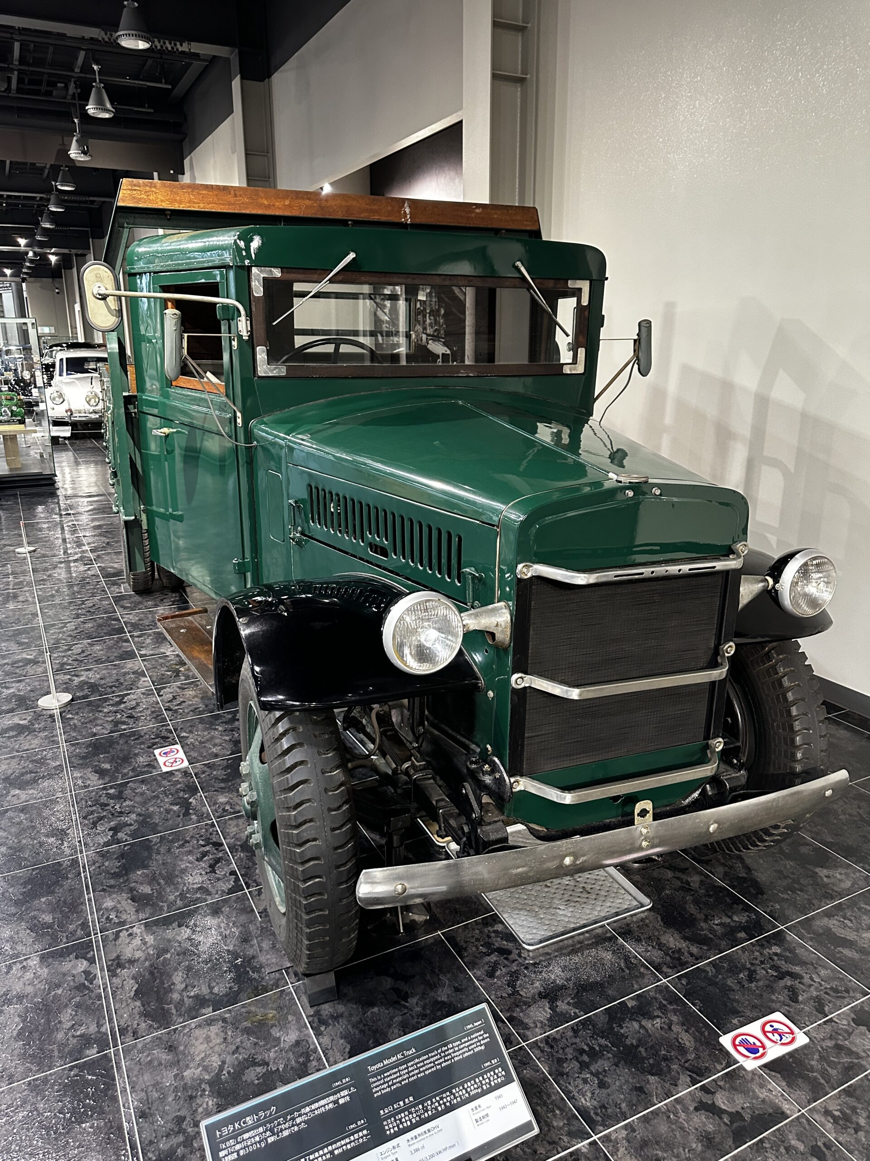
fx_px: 804
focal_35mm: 24
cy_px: 580
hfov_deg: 56.8
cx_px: 435
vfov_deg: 71.6
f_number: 1.78
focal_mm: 6.86
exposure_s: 1/60
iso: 500
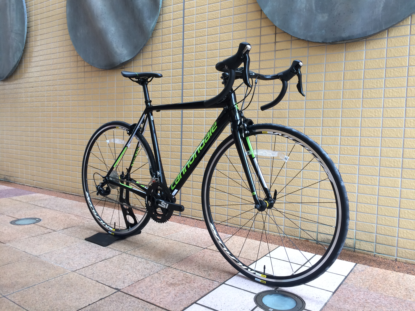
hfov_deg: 61.7
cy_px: 156
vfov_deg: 48.2
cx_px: 208
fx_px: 348
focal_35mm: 29
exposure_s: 1/30
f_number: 2.2
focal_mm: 4.15
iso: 64
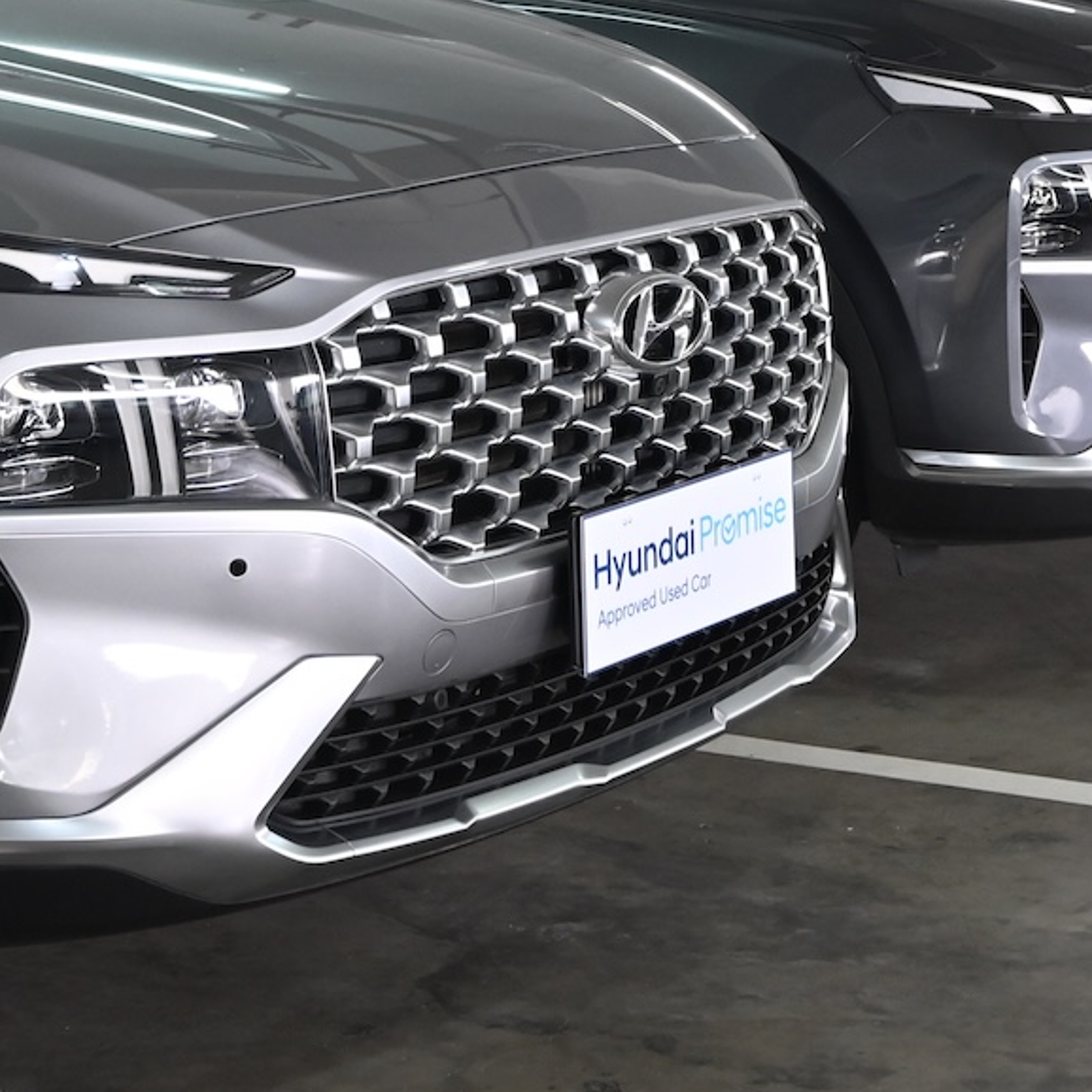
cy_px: -18
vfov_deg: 15.0
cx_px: 1001
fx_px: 4069
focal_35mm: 114
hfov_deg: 15.1
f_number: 4
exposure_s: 1/80
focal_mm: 35
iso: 800
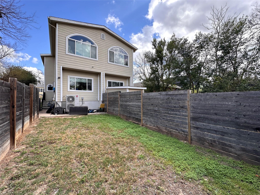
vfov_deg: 85.7
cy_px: 98
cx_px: 130
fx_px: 105
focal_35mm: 14
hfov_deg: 102.1
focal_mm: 2.22
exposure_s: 1/545
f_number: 2.2
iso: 40
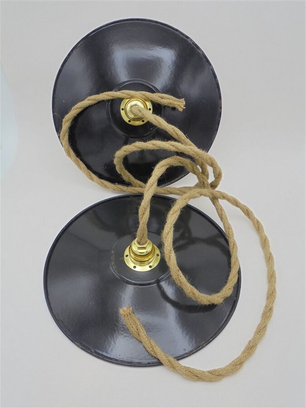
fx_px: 342
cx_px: 153
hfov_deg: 48.2
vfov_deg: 61.7
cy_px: 204
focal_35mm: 29
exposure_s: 1/30
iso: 100
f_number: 3.7
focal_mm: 5.3
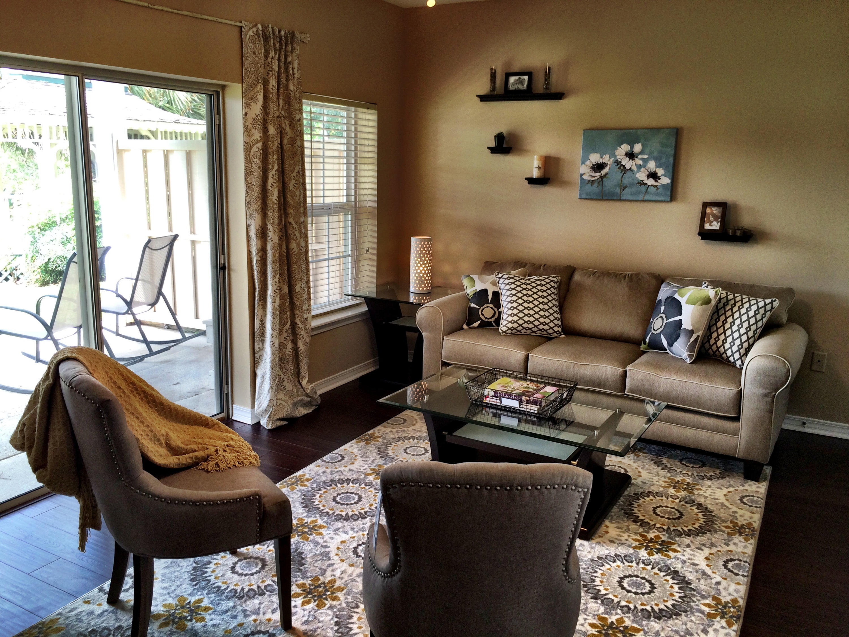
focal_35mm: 29
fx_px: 711
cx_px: 424
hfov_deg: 61.7
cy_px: 318
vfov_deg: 48.2
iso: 40
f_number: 2.2
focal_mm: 4.15
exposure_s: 1/60
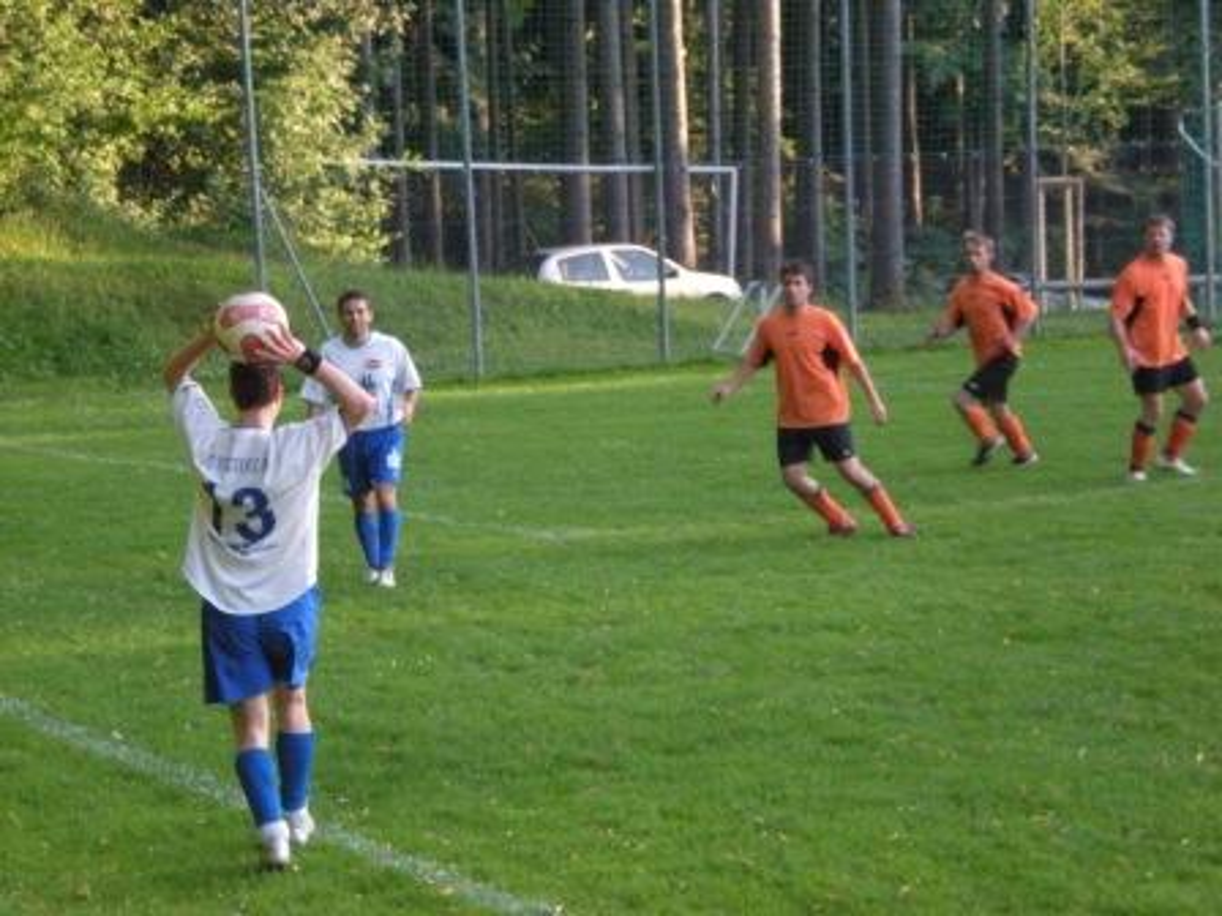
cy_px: 458
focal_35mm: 114
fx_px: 4024
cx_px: 611
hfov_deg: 17.3
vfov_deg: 13.0
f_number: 5.9
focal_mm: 18.9
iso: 438
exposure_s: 1/125
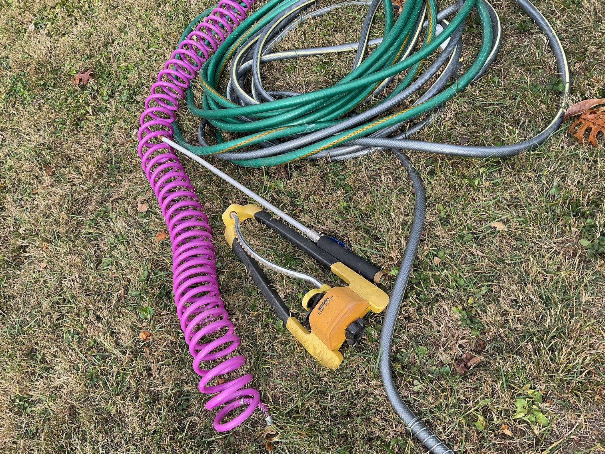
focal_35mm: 29
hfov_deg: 61.7
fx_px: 507
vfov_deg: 48.2
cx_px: 302
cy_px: 227
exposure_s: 1/428
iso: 16
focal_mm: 3
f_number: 1.8
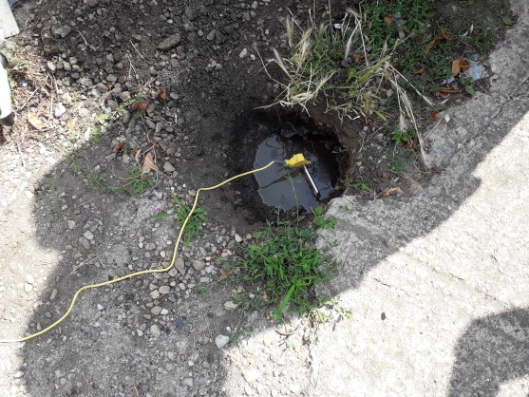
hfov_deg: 58.2
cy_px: 187
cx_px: 290
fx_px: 474
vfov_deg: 45.4
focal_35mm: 31
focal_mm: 3.6
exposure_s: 1/417
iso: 40
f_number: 1.9
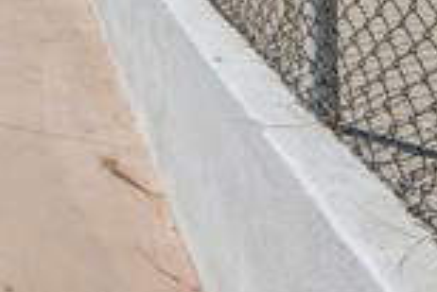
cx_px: -414
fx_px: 705
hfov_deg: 19.9
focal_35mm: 58
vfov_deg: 18.3
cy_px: -238
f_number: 11
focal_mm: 14
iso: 100
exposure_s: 1/250
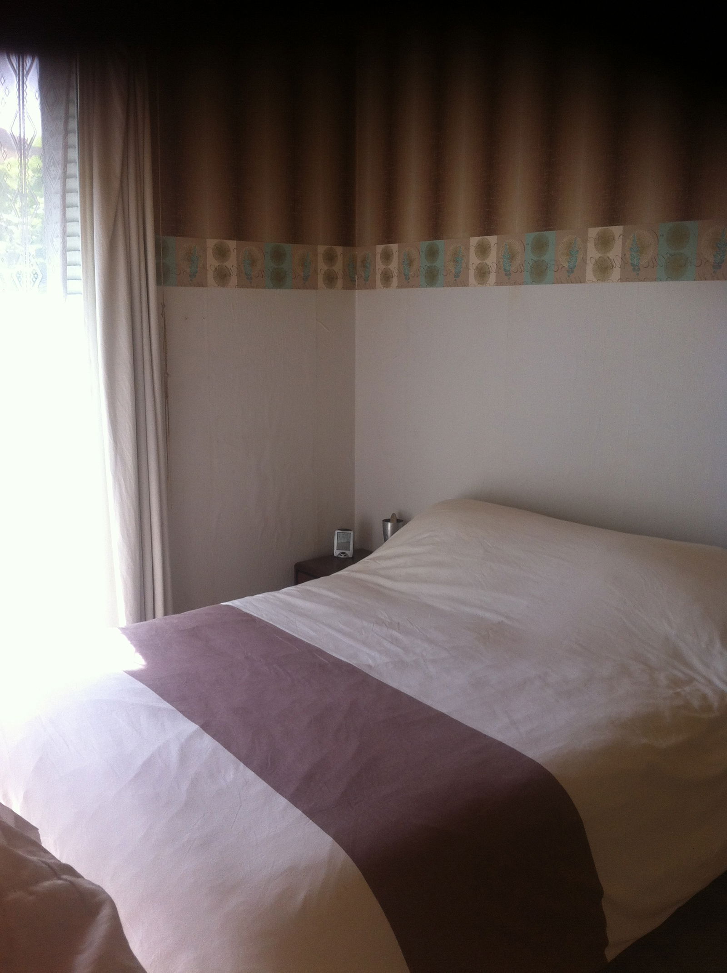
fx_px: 983
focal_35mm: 35
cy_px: 486
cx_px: 364
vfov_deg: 52.7
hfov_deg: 40.6
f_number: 2.8
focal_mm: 3.85
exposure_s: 1/132
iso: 80
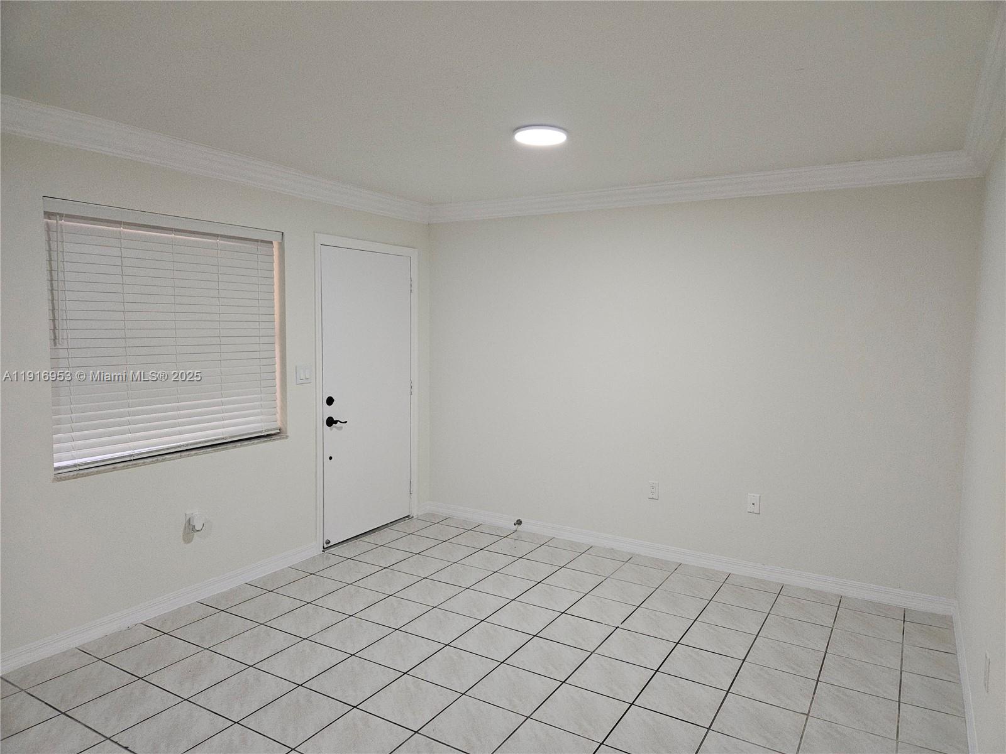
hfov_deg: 73.9
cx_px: 503
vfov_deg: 58.9
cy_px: 377
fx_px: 668
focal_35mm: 23
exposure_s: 1/60
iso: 125
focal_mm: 5.4
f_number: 1.8
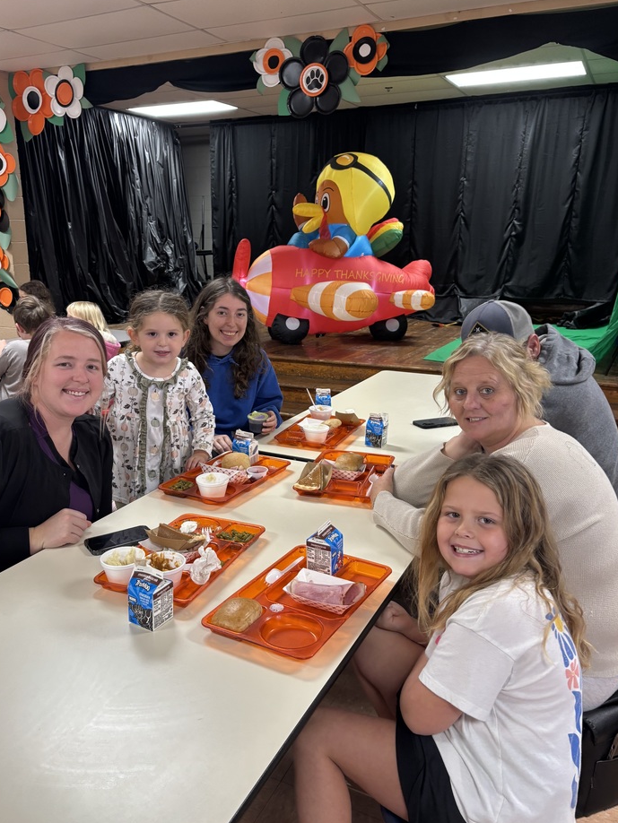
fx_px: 690
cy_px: 403
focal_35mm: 29
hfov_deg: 48.2
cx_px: 281
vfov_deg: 61.6
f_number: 1.6
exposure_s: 1/60
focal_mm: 5.96
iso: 160
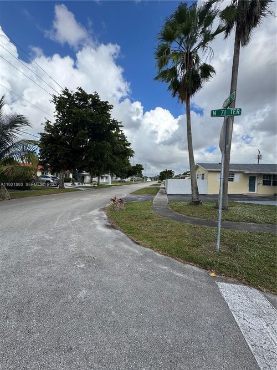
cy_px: 185
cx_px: 138
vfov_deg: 102.1
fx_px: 149
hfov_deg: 85.7
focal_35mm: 14
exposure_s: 1/1449
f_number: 2.2
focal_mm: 2.22
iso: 50
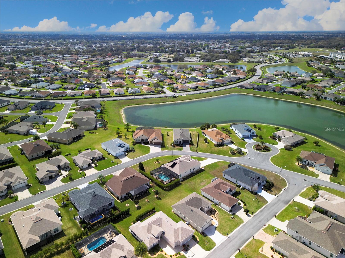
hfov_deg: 71.6
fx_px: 239
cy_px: 129
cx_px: 172
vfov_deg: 56.8
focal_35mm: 24
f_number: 1.7
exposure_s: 1/40
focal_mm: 6.72
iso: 100
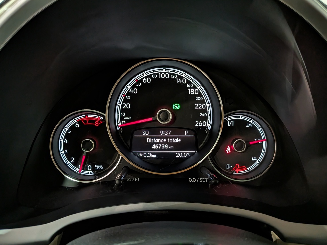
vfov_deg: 54.9
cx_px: 163
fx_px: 236
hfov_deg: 69.4
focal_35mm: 25
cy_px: 124
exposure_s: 1/120
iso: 1004
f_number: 1.7
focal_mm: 4.53
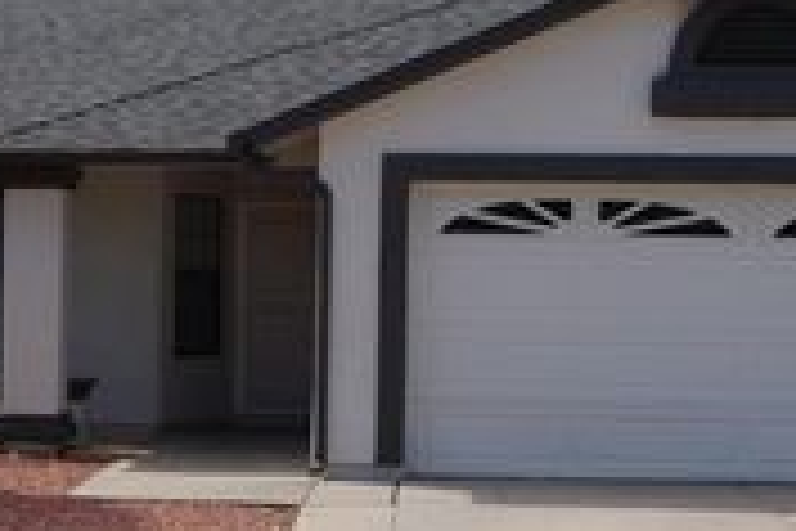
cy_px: 369
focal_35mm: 93
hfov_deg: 21.6
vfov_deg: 14.7
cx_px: 157
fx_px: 2056
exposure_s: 1/250
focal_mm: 22
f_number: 13
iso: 100
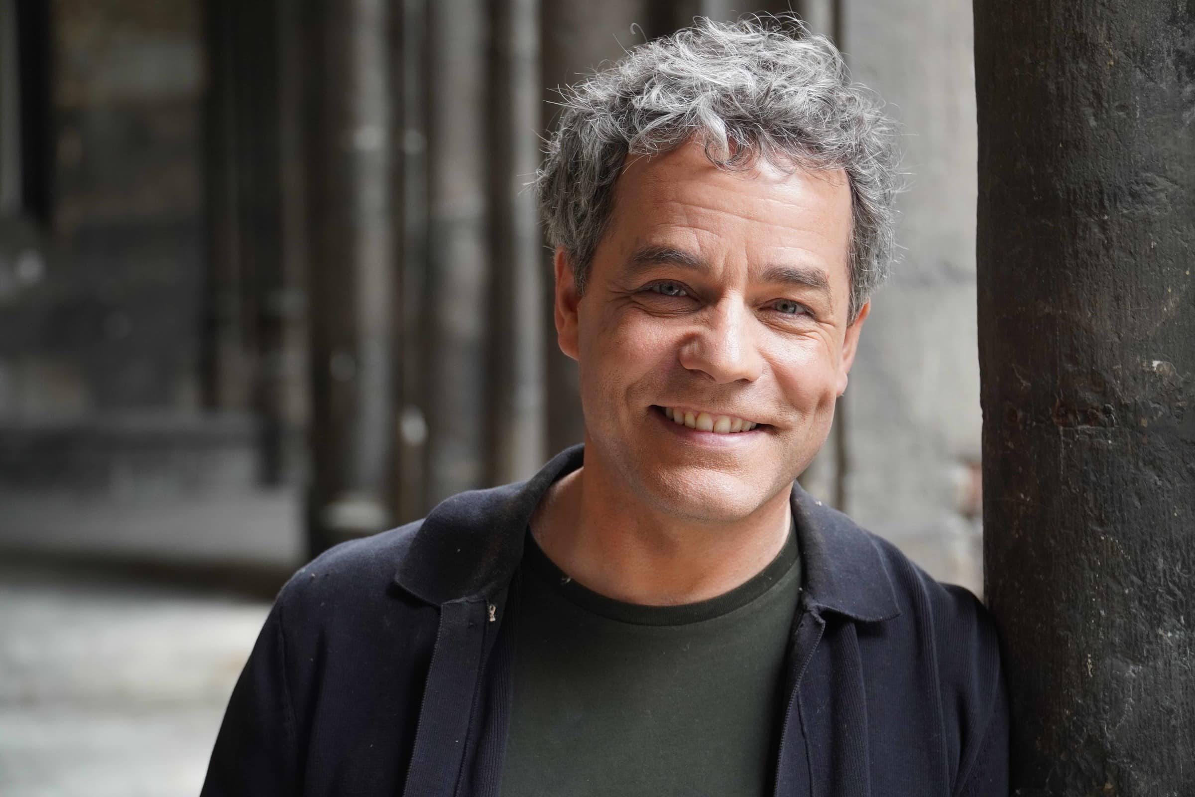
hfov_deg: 18.7
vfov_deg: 12.5
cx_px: 598
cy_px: 398
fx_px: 3635
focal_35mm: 110
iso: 500
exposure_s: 1/125
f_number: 4
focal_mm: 73
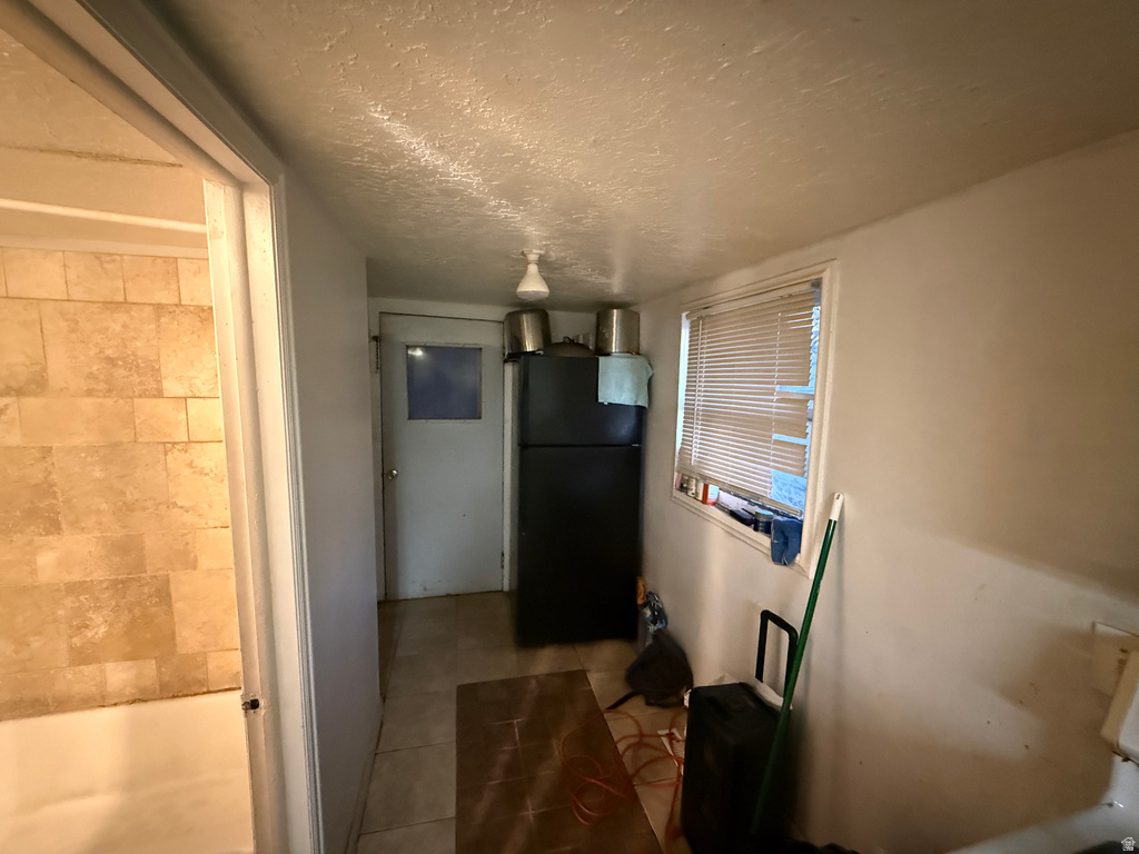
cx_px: 570
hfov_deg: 102.1
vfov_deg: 85.7
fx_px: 461
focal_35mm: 14
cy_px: 427
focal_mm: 2.22
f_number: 2.2
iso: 1600
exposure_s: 1/30
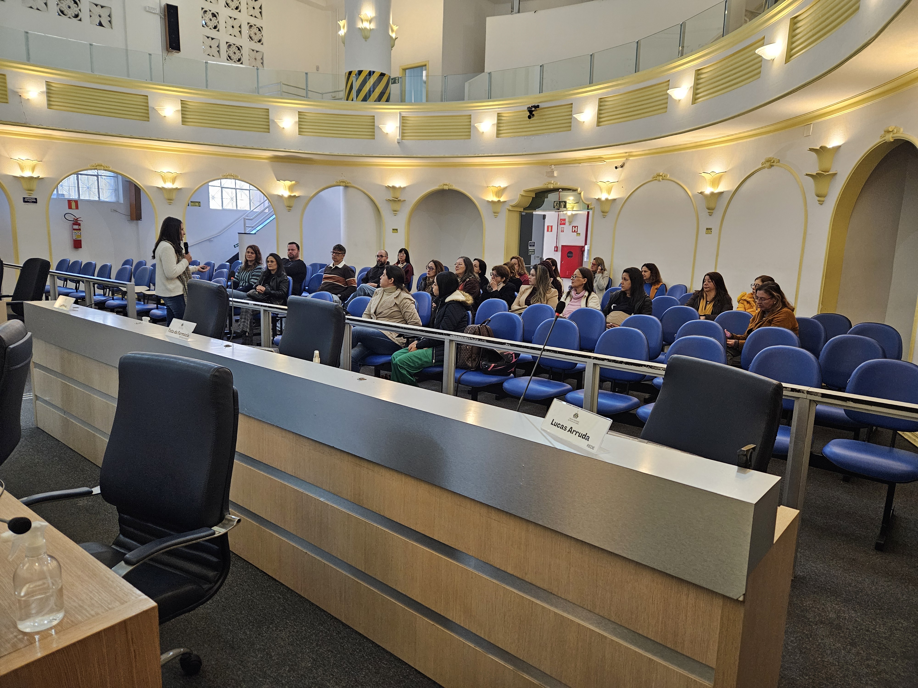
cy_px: 344
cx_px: 459
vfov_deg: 58.9
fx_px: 610
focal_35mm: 23
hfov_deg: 73.9
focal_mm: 5.4
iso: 400
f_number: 1.8
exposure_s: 1/120
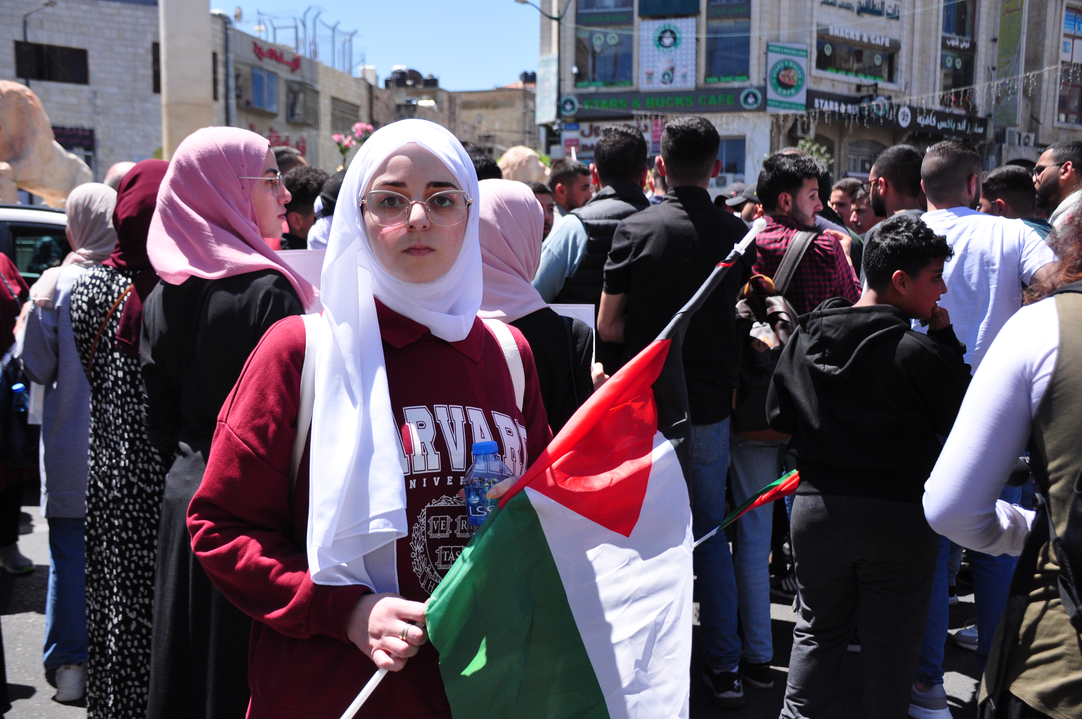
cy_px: 360
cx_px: 541
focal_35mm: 36
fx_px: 1081
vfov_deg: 36.8
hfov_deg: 53.2
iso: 640
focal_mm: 24
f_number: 3.8
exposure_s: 1/4000
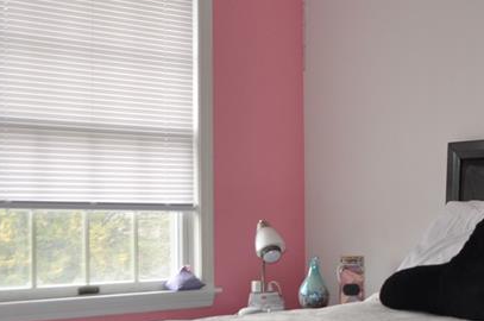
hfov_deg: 28.6
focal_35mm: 68
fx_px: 913
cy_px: 195
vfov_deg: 19.9
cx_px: 428
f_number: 3.5
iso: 560
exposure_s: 1/125
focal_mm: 18
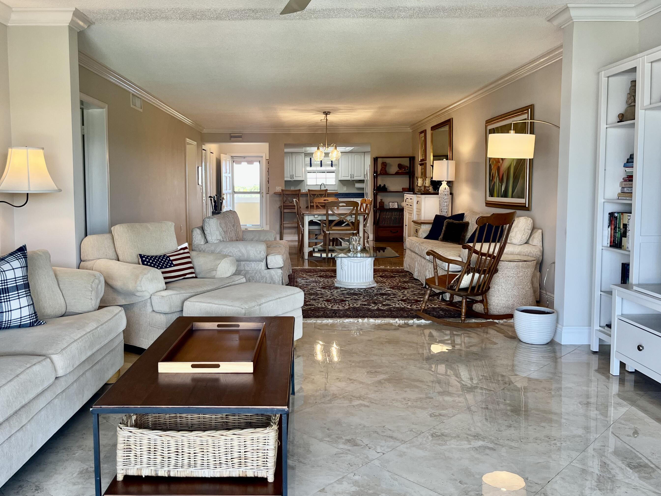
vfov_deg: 48.2
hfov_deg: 61.5
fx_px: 554
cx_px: 294
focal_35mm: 29
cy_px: 225
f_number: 1.6
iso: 100
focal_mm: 5.1
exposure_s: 1/120
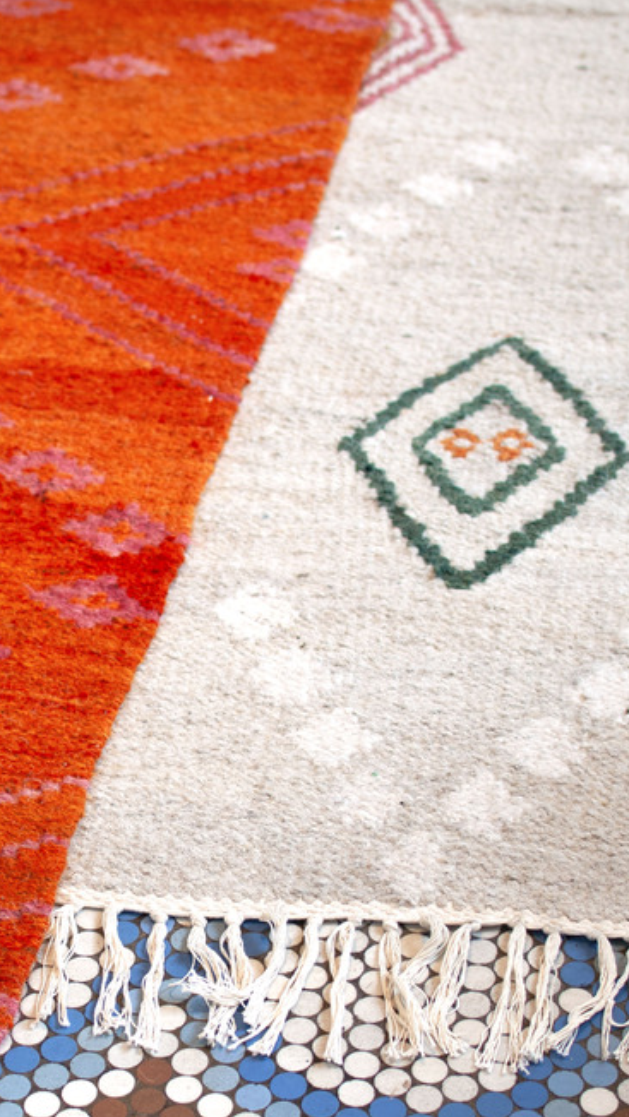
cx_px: 204
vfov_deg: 21.5
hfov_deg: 12.2
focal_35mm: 99
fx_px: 2932
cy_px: 713
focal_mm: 35
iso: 200
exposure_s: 1/200
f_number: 2.2
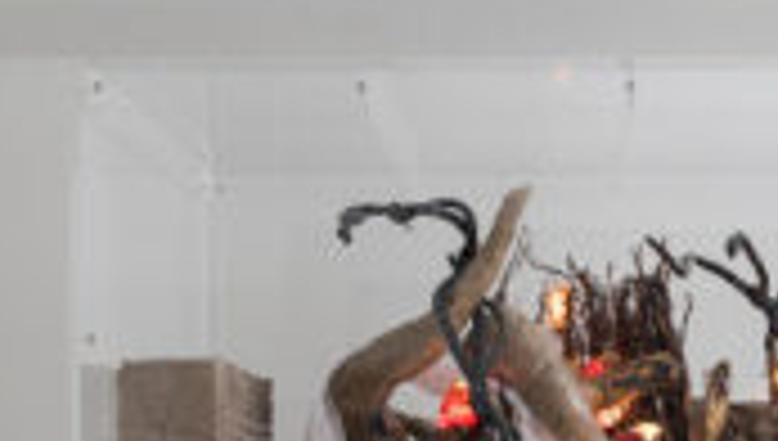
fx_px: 1922
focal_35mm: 93
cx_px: 616
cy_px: 596
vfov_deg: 12.6
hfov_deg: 22.6
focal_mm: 35
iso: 200
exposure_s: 1/10
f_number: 10
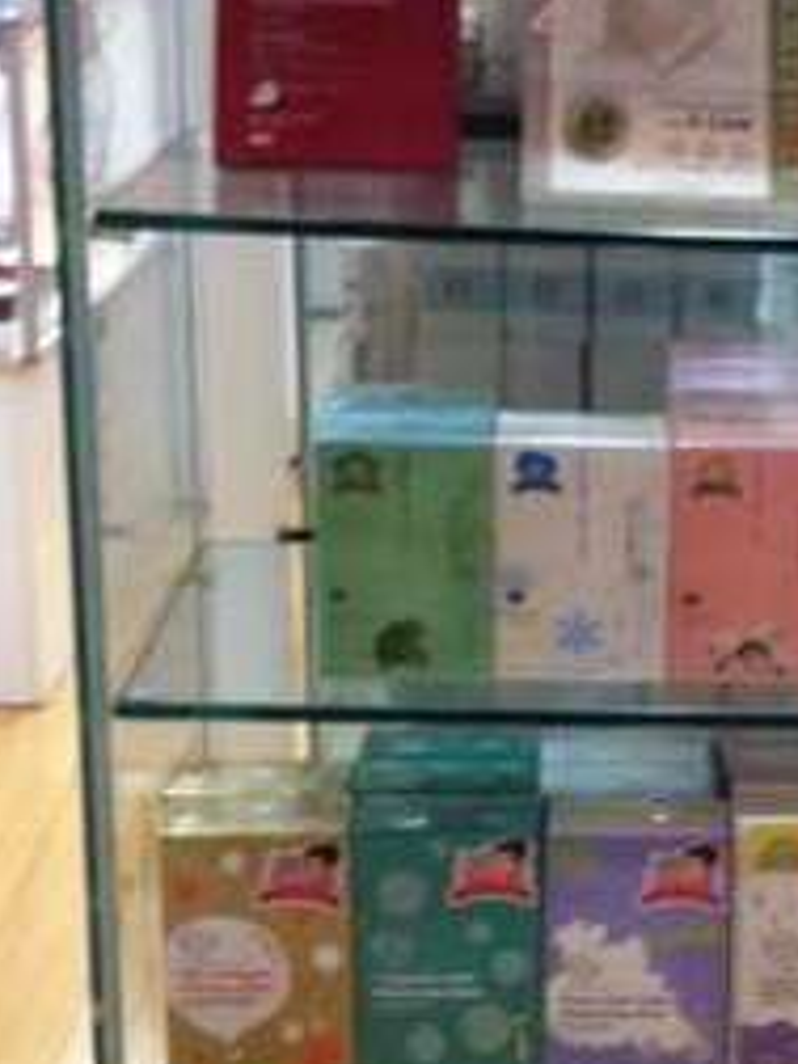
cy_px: 790
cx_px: 1026
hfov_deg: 12.9
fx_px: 3412
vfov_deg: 17.6
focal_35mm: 111
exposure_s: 1/15
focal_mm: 3.85
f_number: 2.8
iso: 125
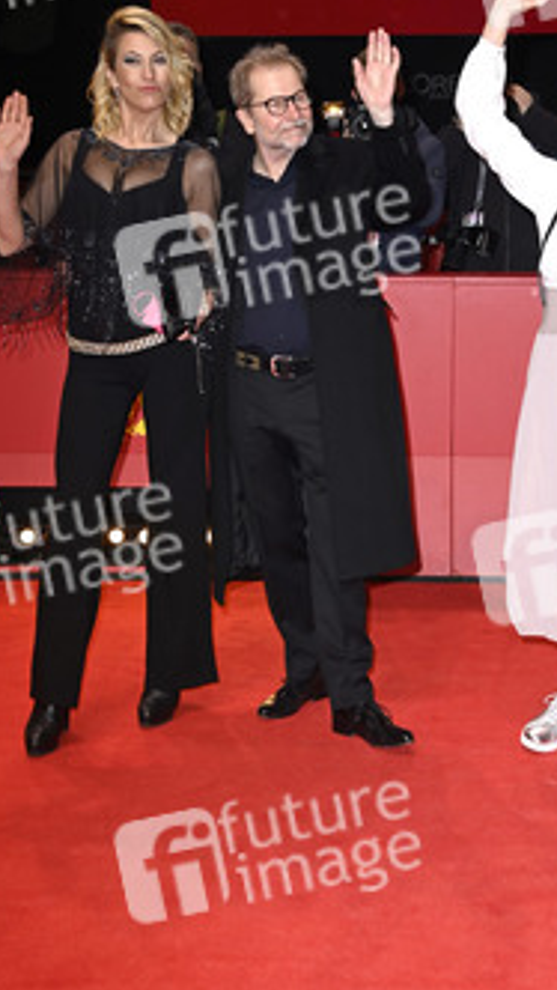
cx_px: 354
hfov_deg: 19.1
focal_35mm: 63
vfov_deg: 33.2
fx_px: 1652
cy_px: 406
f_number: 5.6
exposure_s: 1/200
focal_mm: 50
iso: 640
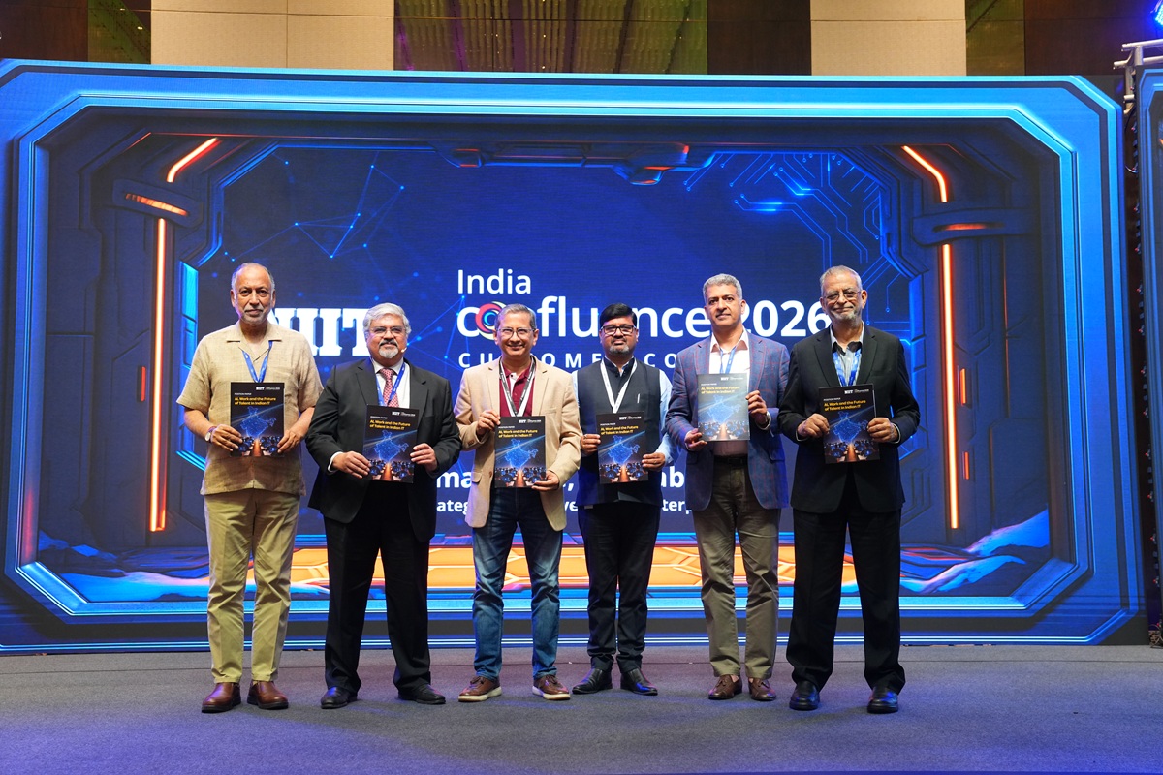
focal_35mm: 40
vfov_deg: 33.4
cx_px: 582
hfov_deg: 48.5
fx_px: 1292
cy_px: 388
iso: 2000
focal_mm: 40
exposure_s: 1/160
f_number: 4
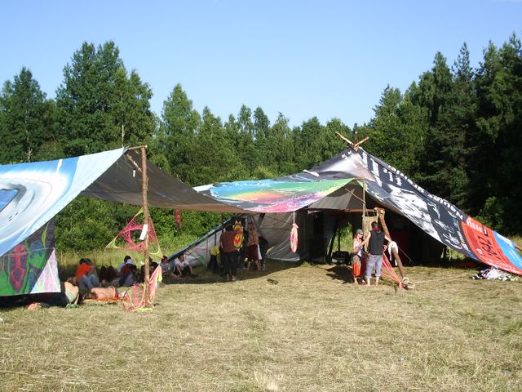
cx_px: 261
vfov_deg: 29.1
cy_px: 196
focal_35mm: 50
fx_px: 754
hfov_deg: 38.2
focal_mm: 8.2
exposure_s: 1/250
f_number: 5
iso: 50
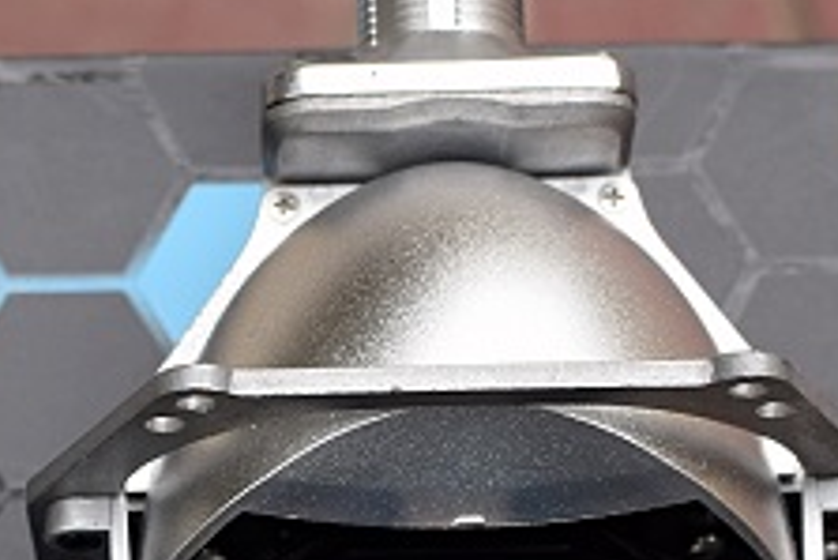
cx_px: -162
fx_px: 3833
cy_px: 853
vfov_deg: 8.2
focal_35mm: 165
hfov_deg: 12.2
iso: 320
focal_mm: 35
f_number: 4.5
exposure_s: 1/50
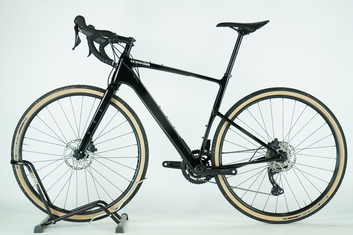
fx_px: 686
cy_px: 118
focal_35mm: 70
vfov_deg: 19.5
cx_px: 176
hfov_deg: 28.8
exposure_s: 1/200
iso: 2000
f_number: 5.6
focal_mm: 70
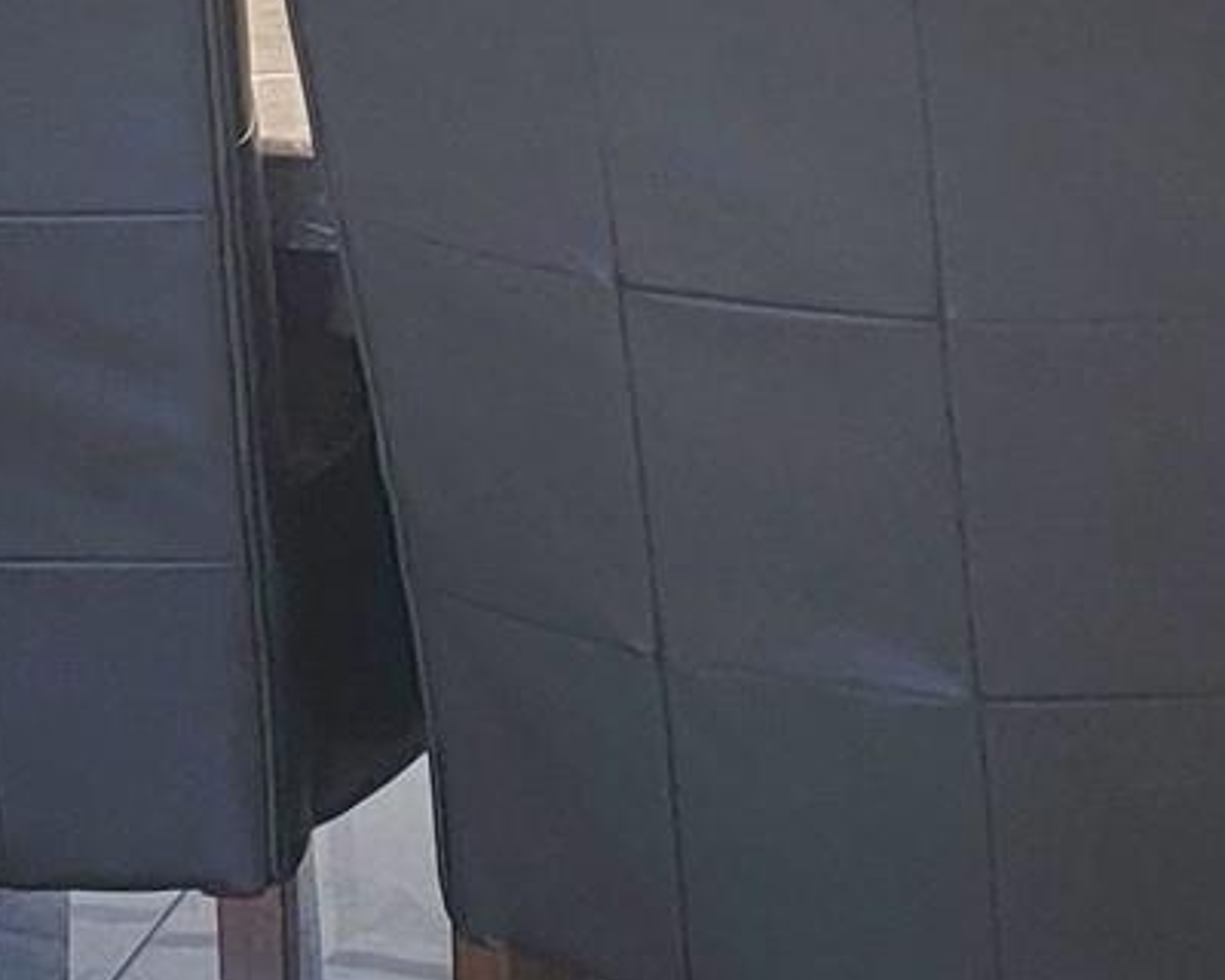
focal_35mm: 120
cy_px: -662
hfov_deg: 15.9
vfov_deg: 12.0
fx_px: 4351
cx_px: 276
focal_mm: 6.7
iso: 160
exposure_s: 1/120
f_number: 1.8
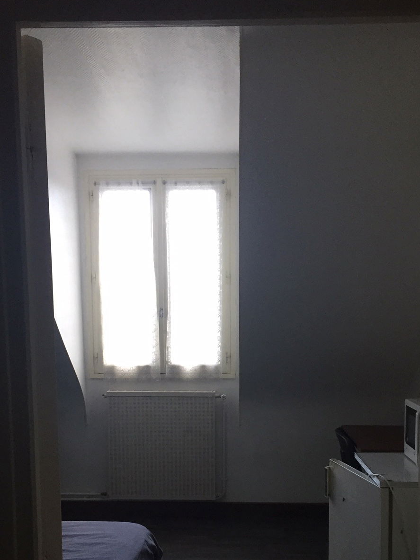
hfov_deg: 36.0
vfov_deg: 45.9
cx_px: 214
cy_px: 383
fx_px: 647
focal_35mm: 40
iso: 64
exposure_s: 1/33
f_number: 2.2
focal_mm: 4.15
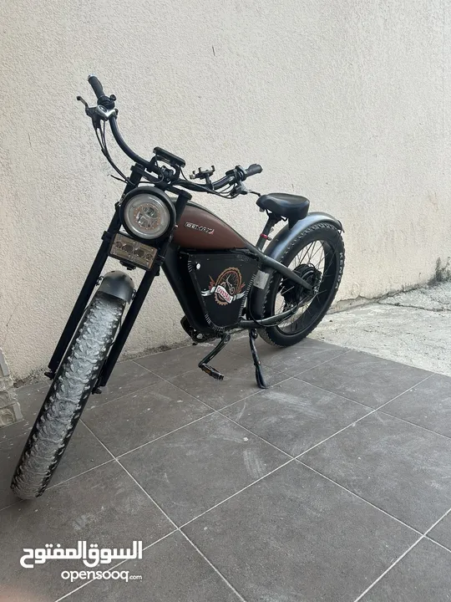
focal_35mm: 24
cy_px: 301
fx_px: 417
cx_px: 226
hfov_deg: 56.8
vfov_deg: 71.6
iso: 80
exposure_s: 1/404
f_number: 1.78
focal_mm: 6.86
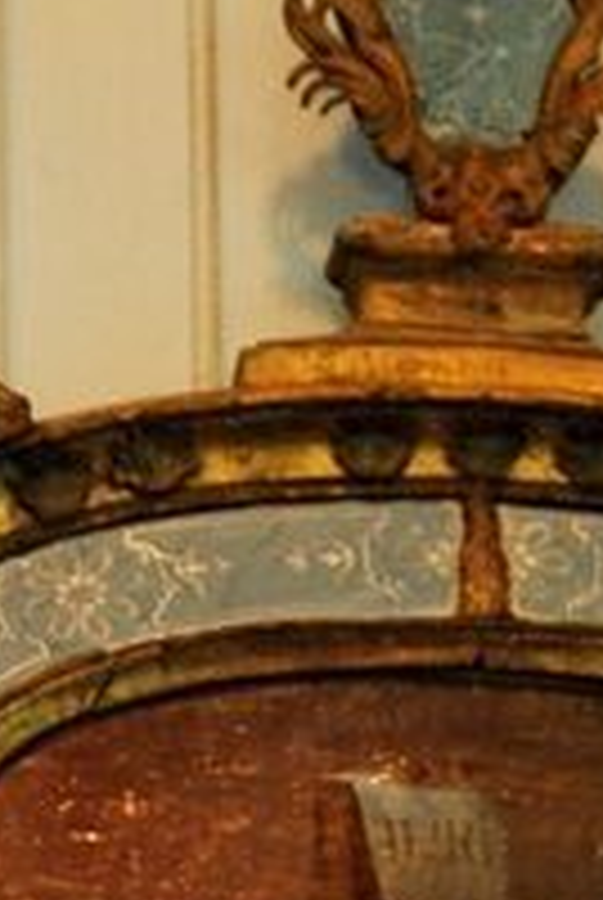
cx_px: 335
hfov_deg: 3.2
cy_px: 2295
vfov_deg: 4.6
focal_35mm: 432
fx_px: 10816
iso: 400
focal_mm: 48
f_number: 5.6
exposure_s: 1/15
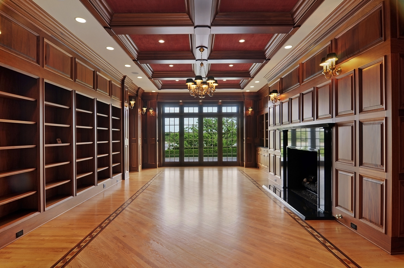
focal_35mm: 18
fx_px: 202
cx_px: 202
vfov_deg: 67.2
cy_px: 134
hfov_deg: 90.1
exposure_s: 1/3
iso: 200
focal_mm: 12
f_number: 8
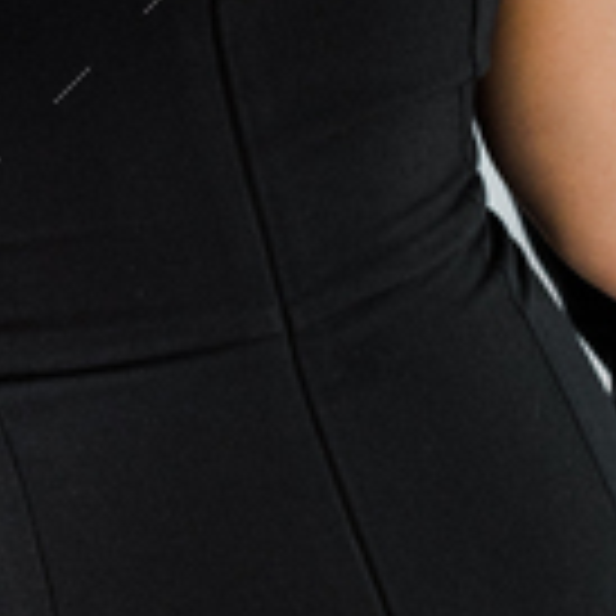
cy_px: -310
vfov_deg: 3.5
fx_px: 10147
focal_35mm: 504
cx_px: -265
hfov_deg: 3.5
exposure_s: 1/200
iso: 400
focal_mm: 92
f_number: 5.6
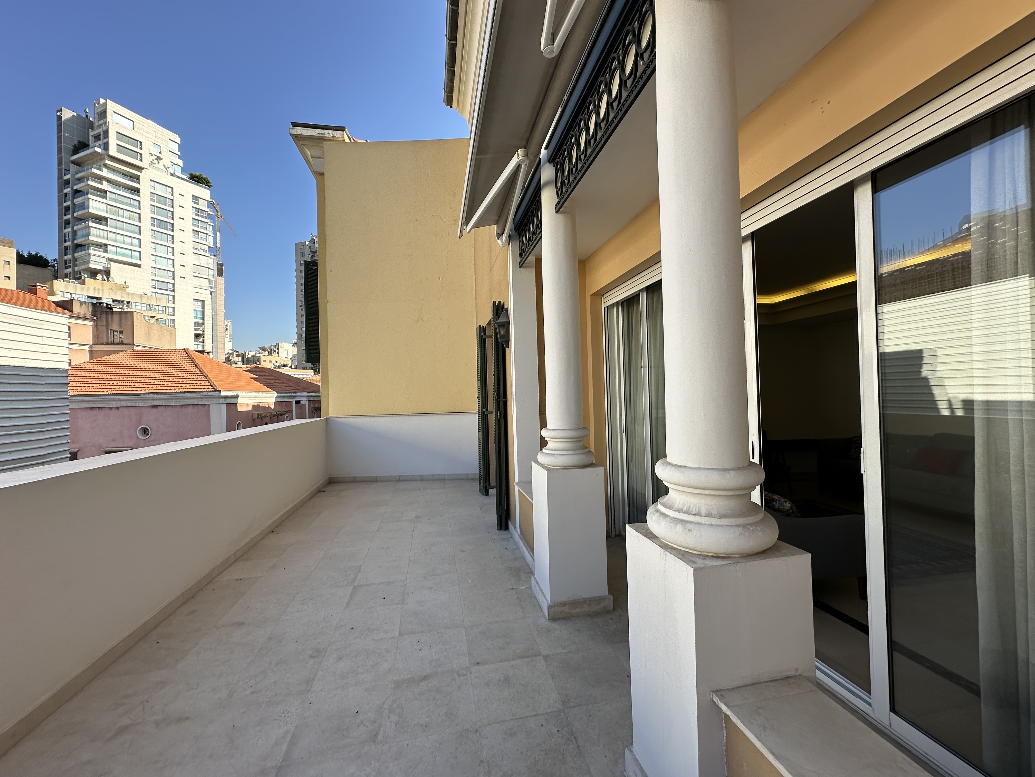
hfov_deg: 102.1
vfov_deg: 85.7
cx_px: 518
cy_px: 388
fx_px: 419
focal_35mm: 14
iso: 40
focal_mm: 2.22
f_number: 2.2
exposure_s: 1/578
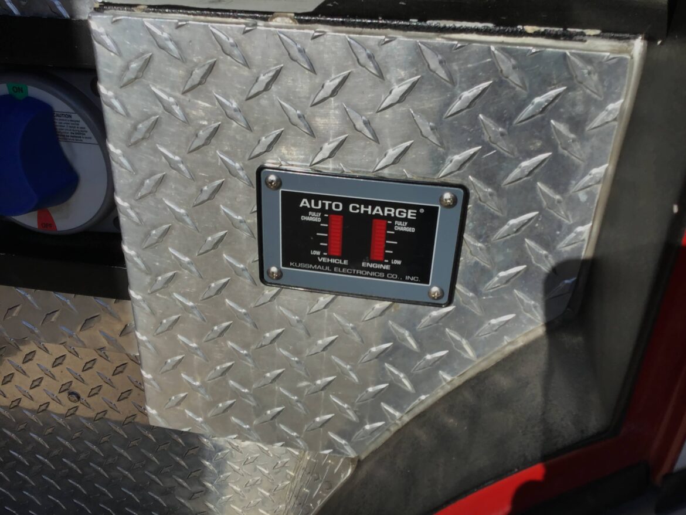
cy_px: 258
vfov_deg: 45.5
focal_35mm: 31
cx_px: 343
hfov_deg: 58.3
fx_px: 614
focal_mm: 3.3
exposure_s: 1/1131
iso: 25
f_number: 2.4
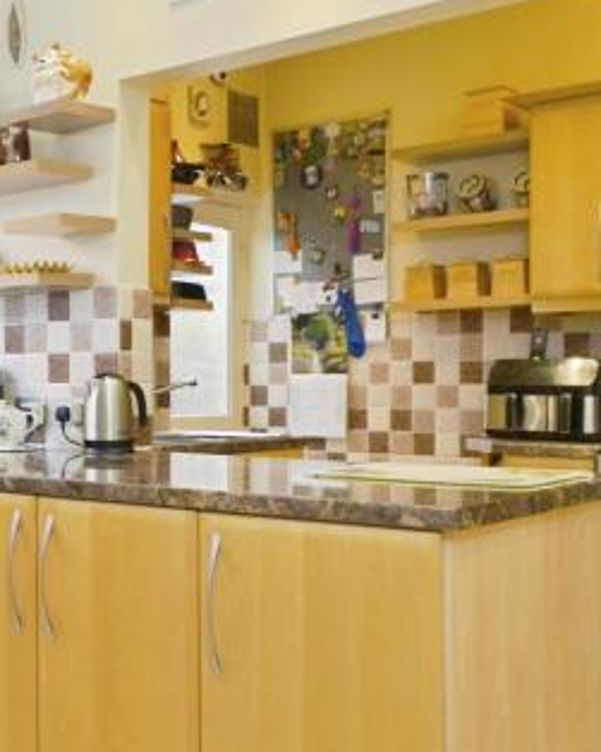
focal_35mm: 49
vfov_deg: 38.1
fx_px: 1090
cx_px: -7
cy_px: 380
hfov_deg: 28.8
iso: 200
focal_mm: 16
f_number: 8
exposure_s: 1/8
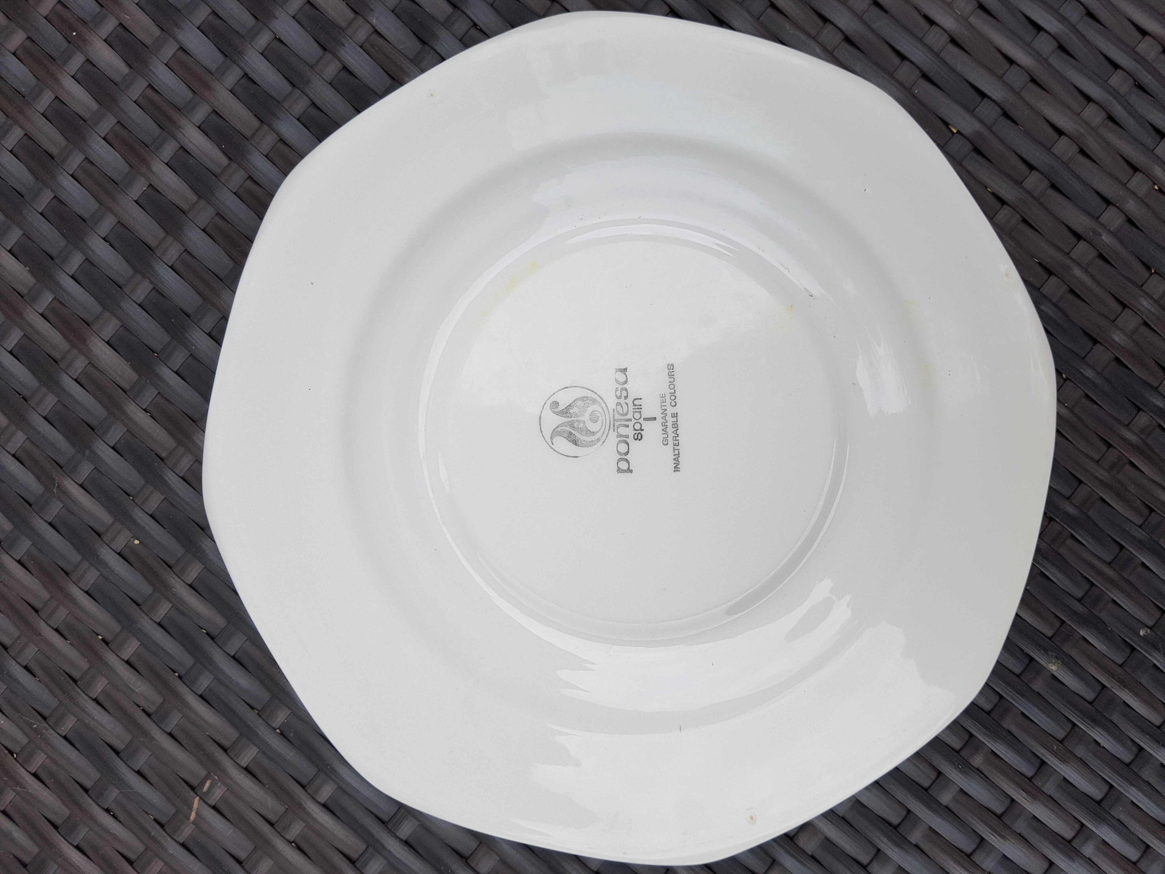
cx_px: 582
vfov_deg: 53.1
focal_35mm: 26
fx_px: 875
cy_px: 437
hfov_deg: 67.3
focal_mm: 4.2
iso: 50
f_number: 1.7
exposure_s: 1/1664
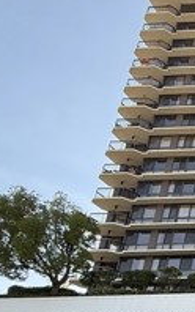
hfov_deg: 17.5
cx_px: 406
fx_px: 408
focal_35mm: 48
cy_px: 284
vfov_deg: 38.8
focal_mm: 2.22
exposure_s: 1/233
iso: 50
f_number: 2.2
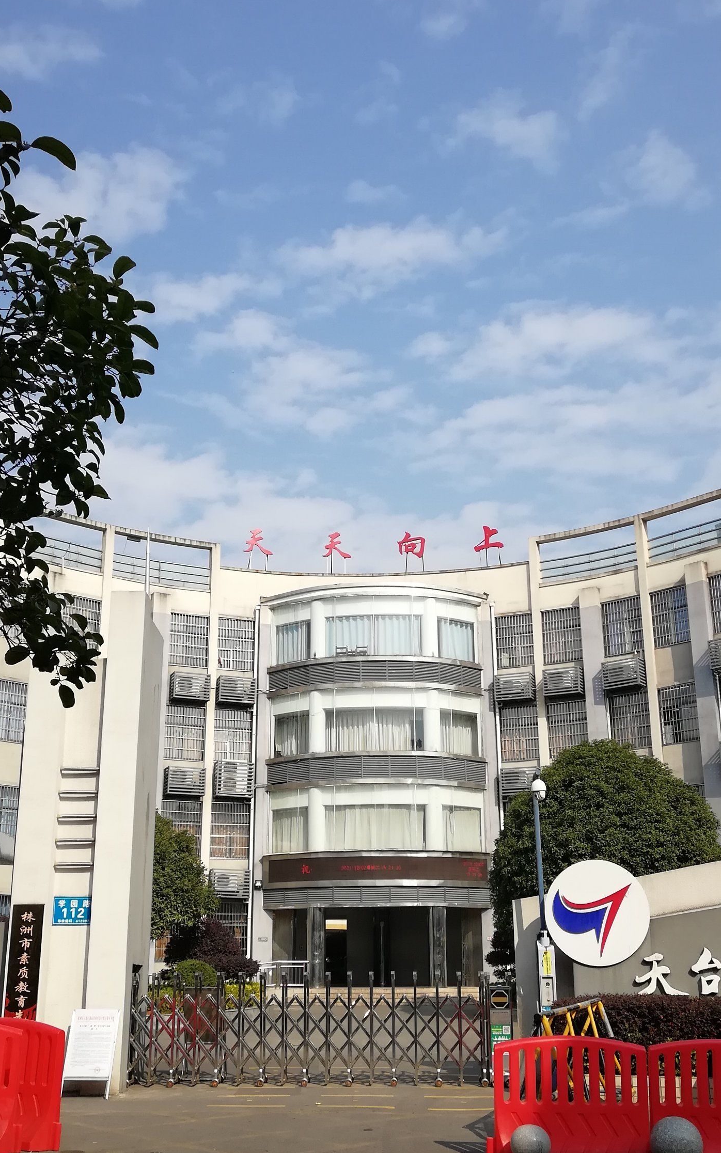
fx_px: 1100
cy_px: 620
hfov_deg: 36.3
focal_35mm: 35
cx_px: 374
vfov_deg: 55.3
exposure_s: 1/1667
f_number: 1.8
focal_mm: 3.83
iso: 50
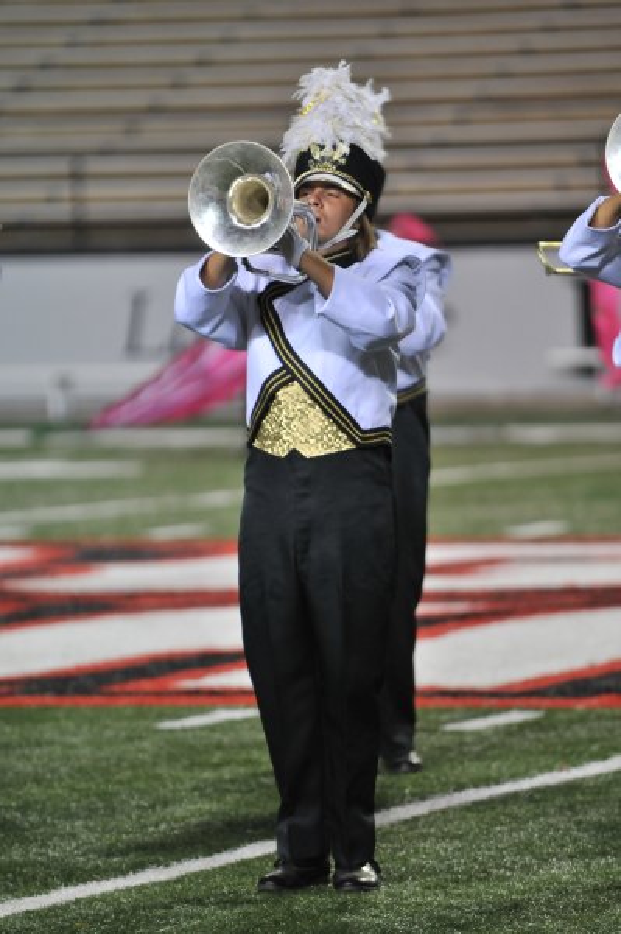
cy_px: 467
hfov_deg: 4.6
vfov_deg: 6.9
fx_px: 7775
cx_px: 310
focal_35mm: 300
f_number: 2.8
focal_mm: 200
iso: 800
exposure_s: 1/400
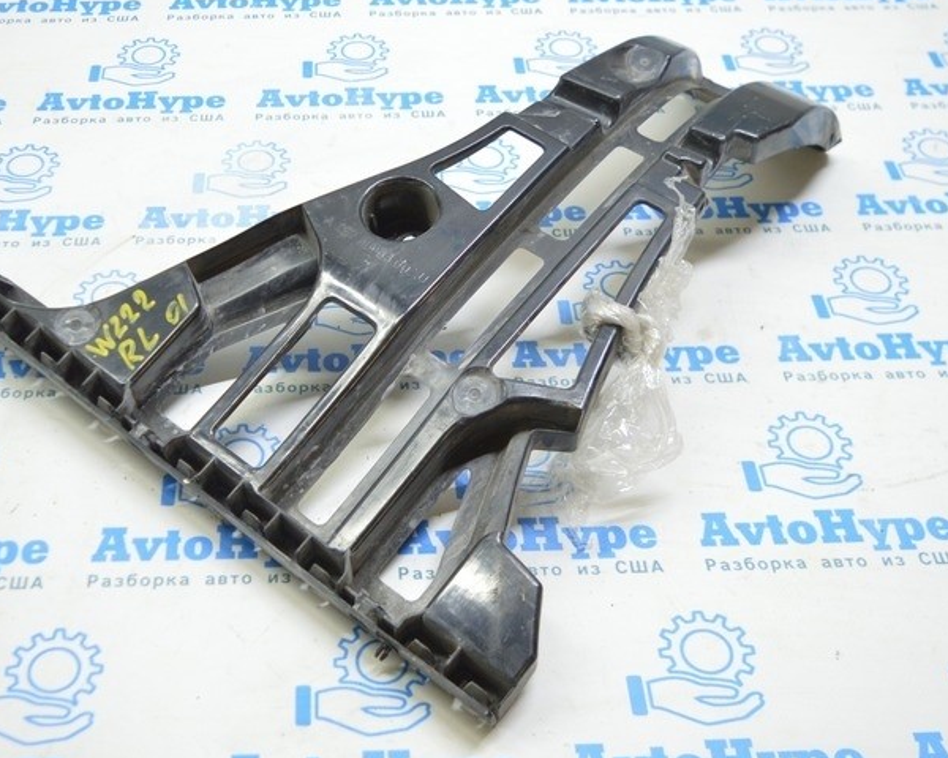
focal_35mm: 48
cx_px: 348
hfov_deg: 38.5
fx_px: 1347
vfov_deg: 31.4
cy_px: 339
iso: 400
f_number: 3.5
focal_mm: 20
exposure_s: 1/40
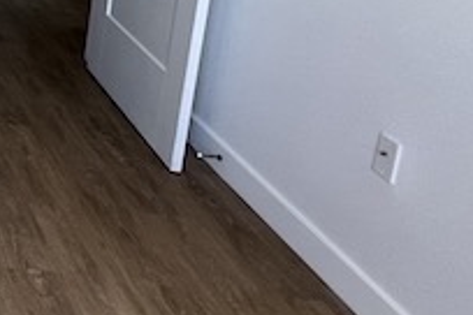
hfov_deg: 25.7
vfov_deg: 22.6
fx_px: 696
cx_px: -269
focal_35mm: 53
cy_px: -100
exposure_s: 1/99
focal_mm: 1.57
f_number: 1.8
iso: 100
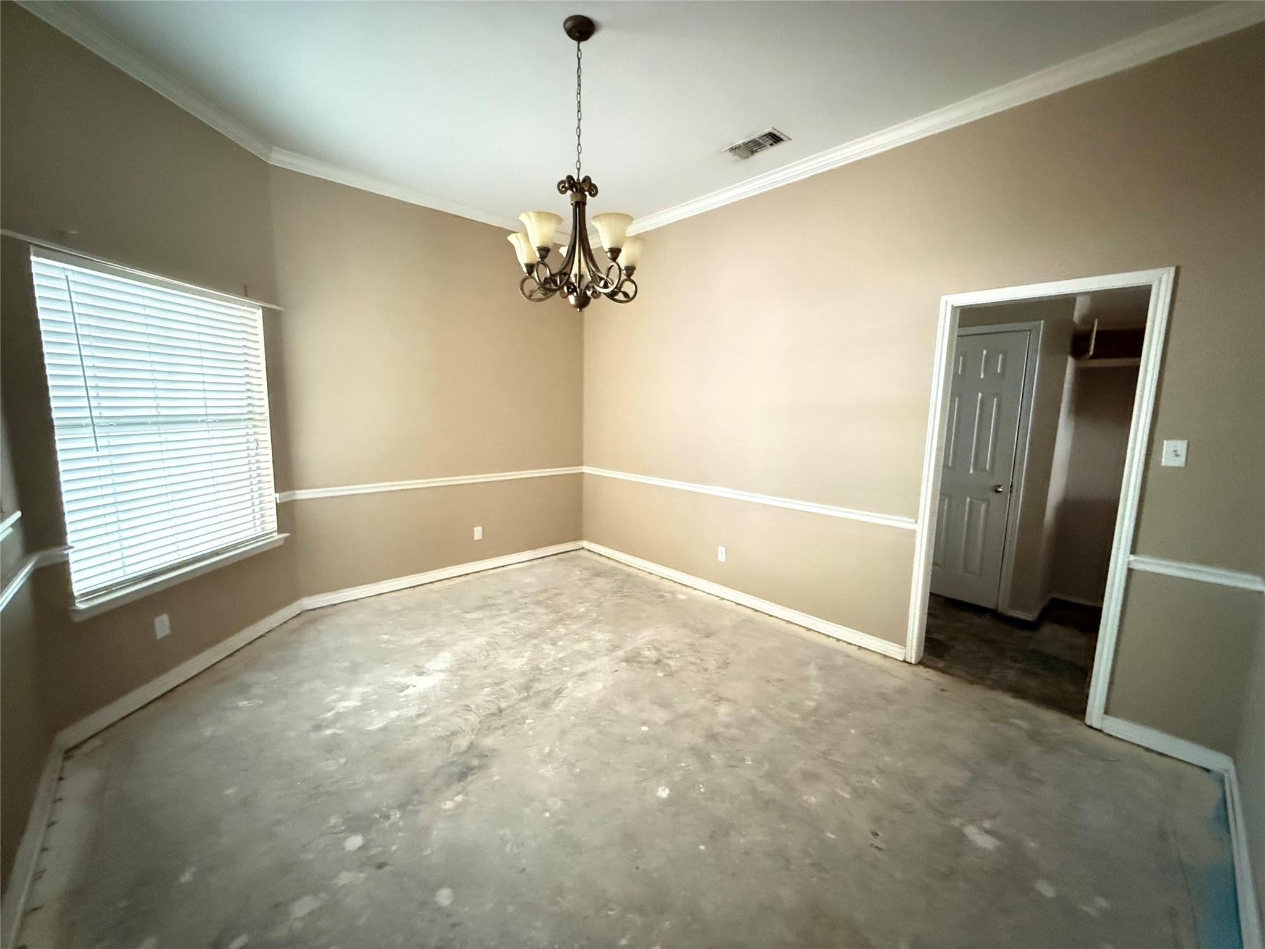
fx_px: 512
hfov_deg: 102.1
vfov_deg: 85.7
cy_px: 474
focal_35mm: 14
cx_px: 632
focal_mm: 2.22
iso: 2500
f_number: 2.2
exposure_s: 1/30
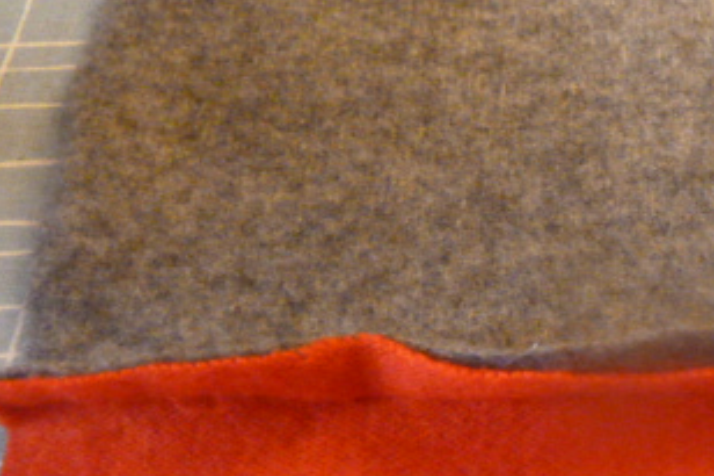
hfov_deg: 34.0
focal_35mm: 54
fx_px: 1070
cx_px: 693
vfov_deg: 24.2
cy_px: 441
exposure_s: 1/15
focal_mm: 4.1
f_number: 3.3
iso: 1000
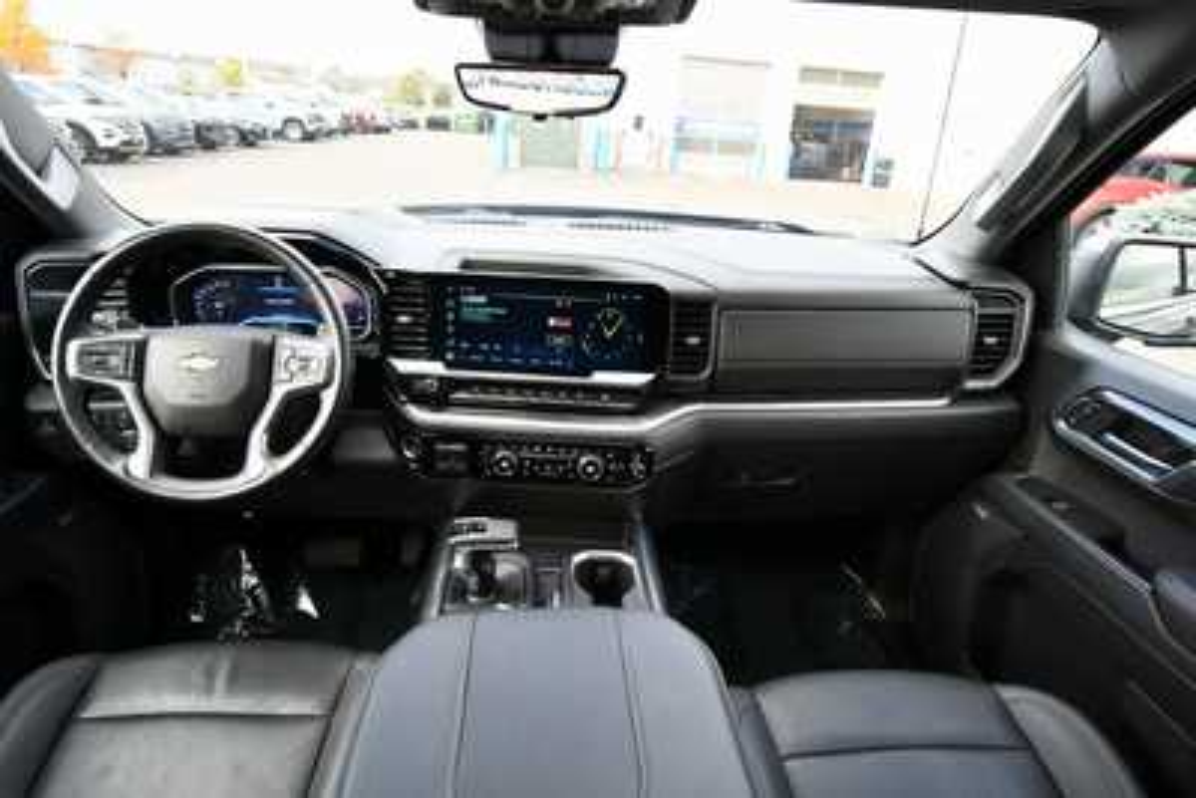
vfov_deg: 59.5
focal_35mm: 21
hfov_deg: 81.2
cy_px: 399
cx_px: 598
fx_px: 698
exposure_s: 1/200
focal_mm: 14
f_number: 5
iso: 800
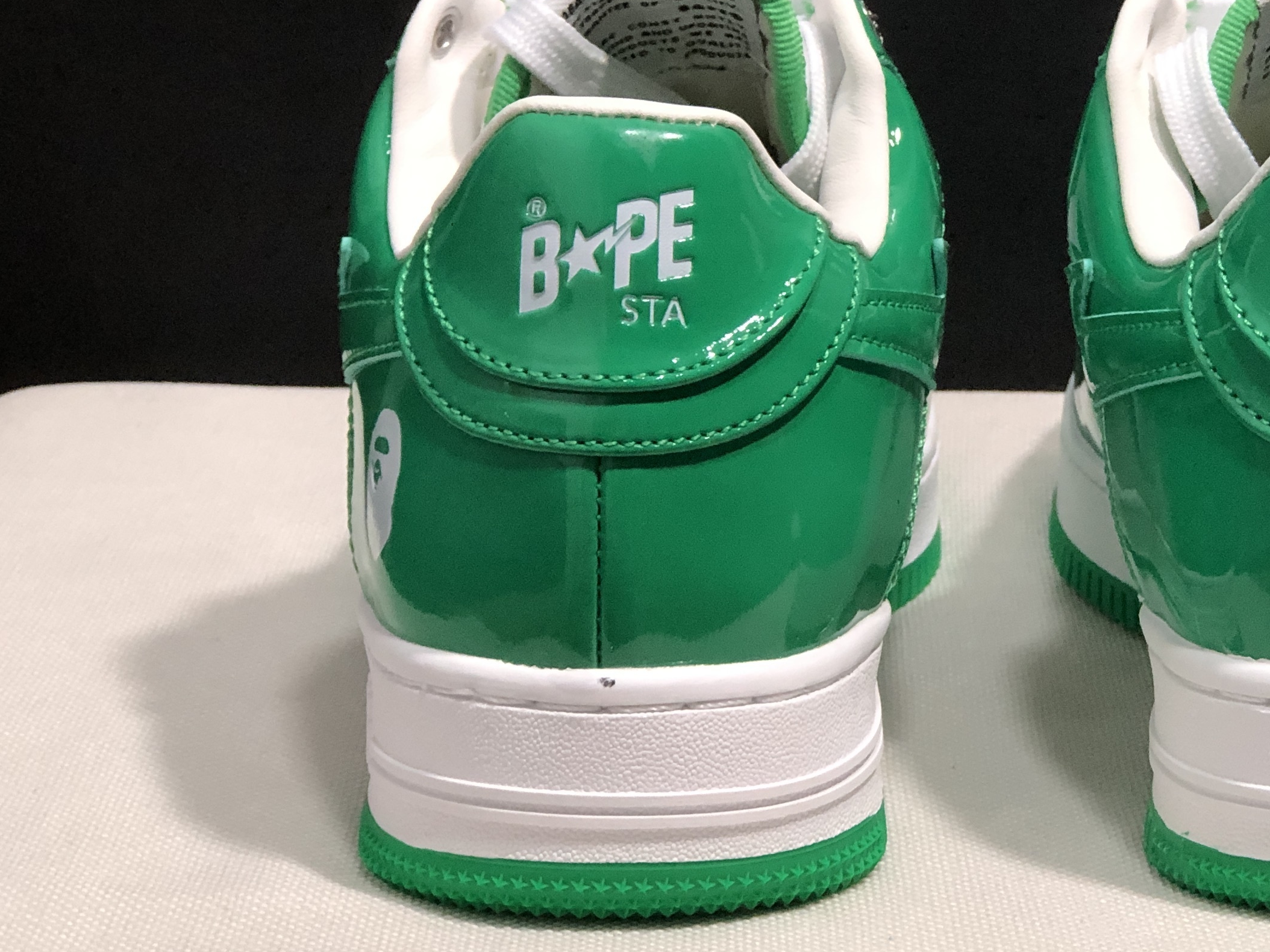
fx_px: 3999
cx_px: 1019
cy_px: 279
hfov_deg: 17.9
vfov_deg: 13.6
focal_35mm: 109
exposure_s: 1/30
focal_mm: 6.6
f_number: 2.8
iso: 80
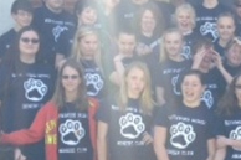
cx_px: 278
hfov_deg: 14.8
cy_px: 131
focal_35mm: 135
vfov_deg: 10.1
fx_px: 903
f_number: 2.4
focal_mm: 4.28
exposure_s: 1/329
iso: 50
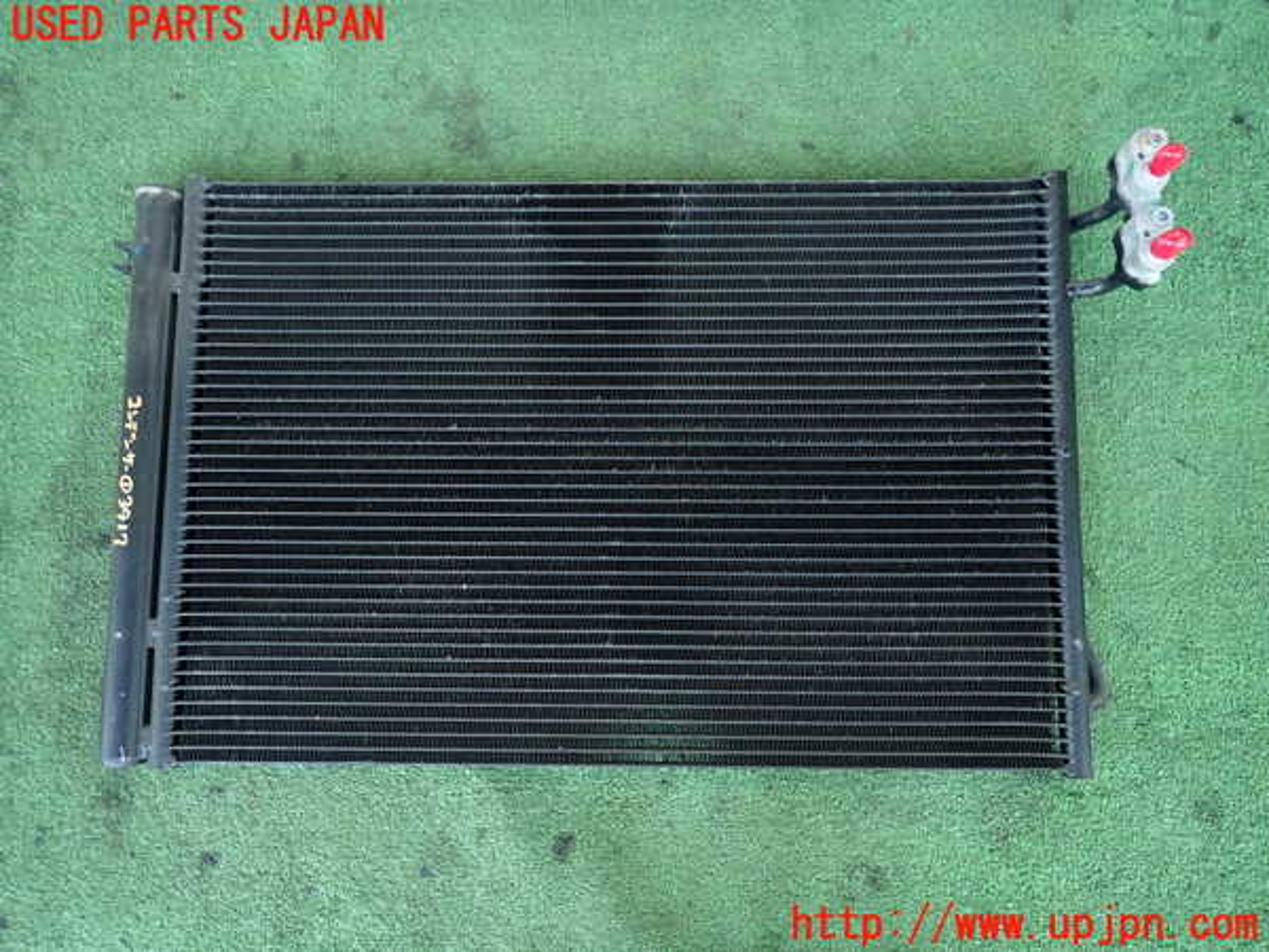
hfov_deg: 69.4
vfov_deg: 54.9
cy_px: 476
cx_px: 634
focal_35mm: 25
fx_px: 916
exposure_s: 1/60
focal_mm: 4.5
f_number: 2
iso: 160
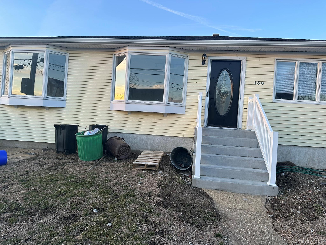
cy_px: 122
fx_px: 226
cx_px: 163
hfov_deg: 71.6
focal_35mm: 24
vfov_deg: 56.8
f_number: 1.78
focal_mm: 6.86
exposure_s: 1/163
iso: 64
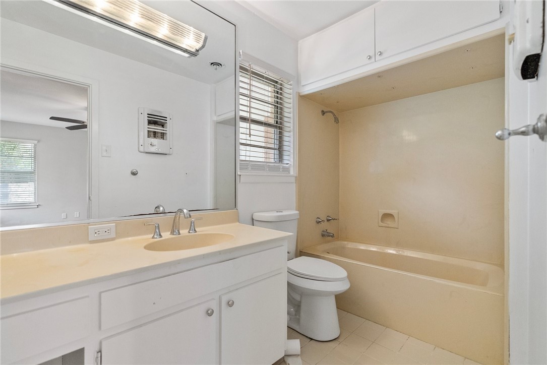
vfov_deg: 73.8
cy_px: 182
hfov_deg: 96.7
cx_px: 274
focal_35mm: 16
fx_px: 243
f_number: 4
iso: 1000
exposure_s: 1/160
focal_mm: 16
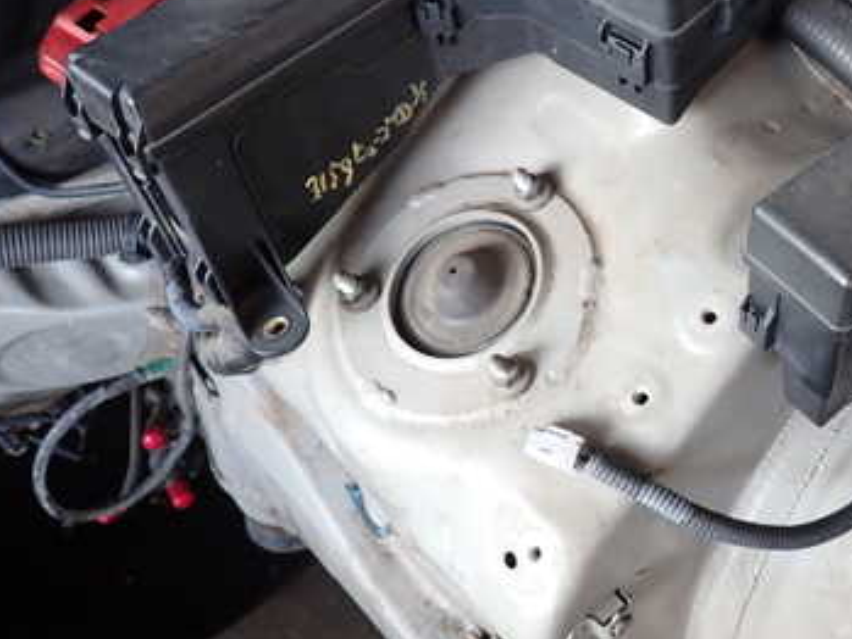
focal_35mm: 43
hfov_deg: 41.6
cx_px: 703
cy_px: 217
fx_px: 1059
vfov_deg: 33.3
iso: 160
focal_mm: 4.5
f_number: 2
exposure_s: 1/60
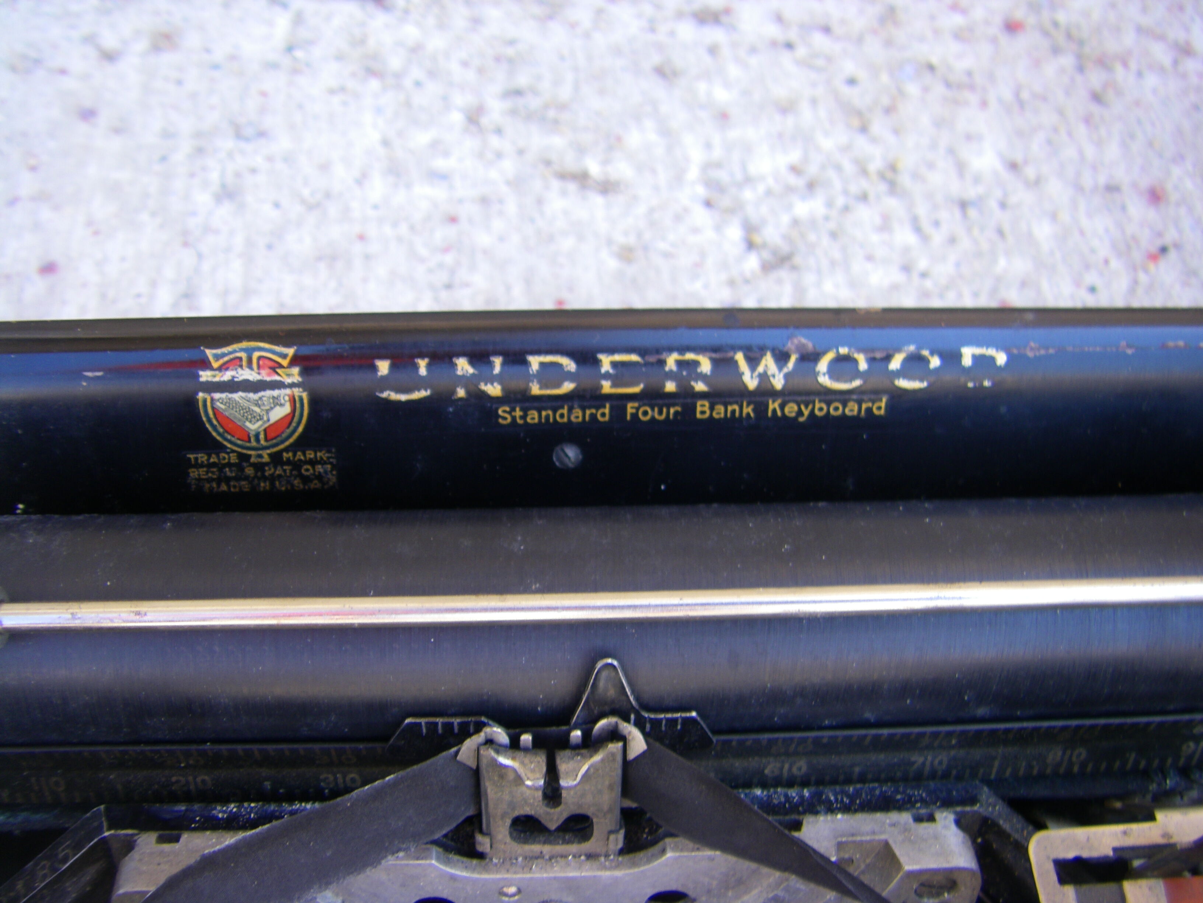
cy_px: 452
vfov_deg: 37.7
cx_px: 602
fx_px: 1321
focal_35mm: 38
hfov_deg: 49.0
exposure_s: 1/50
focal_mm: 6.3
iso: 64
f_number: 3.5
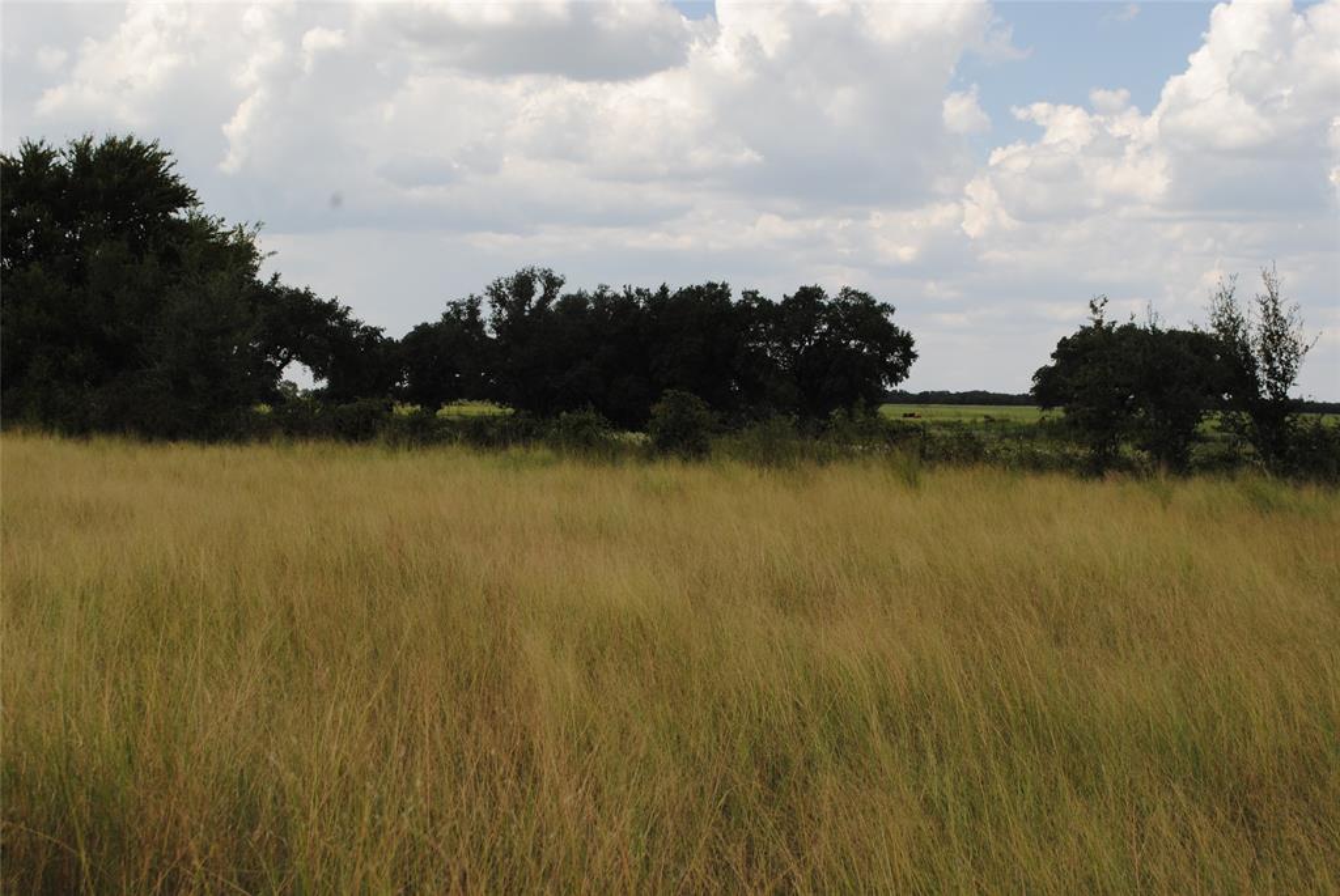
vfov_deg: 26.5
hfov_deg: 38.8
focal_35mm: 51
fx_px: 1900
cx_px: 670
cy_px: 448
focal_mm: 34
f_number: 10
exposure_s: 1/200
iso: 100
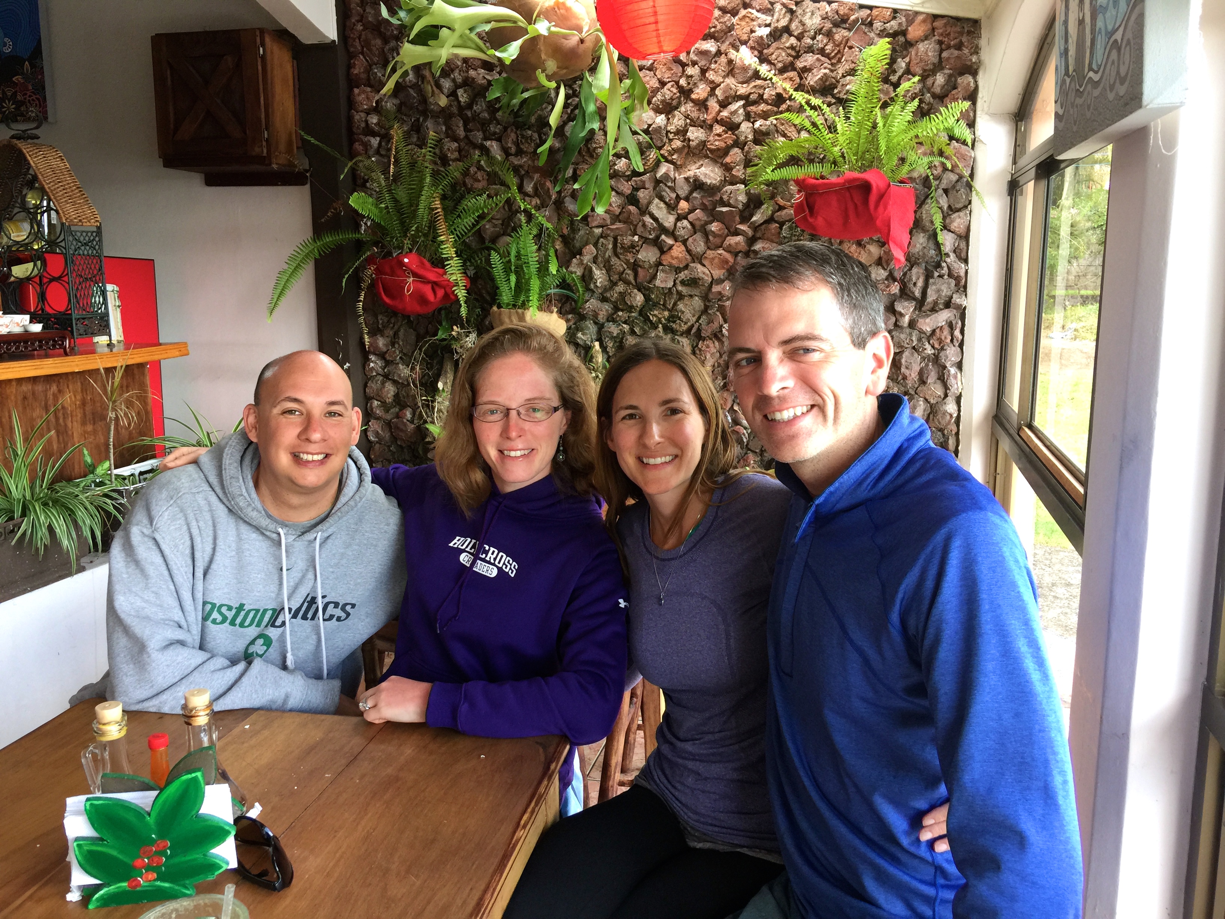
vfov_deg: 48.2
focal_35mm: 29
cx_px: 612
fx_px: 1026
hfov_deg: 61.7
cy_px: 460
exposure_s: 1/30
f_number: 2.2
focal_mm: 4.15
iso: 32
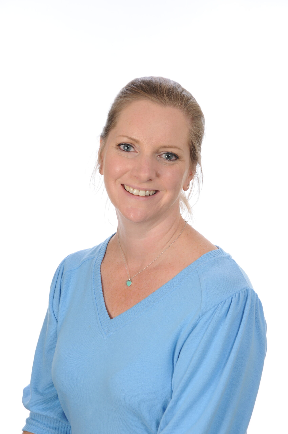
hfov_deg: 8.7
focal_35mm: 158
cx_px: 144
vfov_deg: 13.1
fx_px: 1895
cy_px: 217
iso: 200
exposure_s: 1/160
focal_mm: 105
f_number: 11
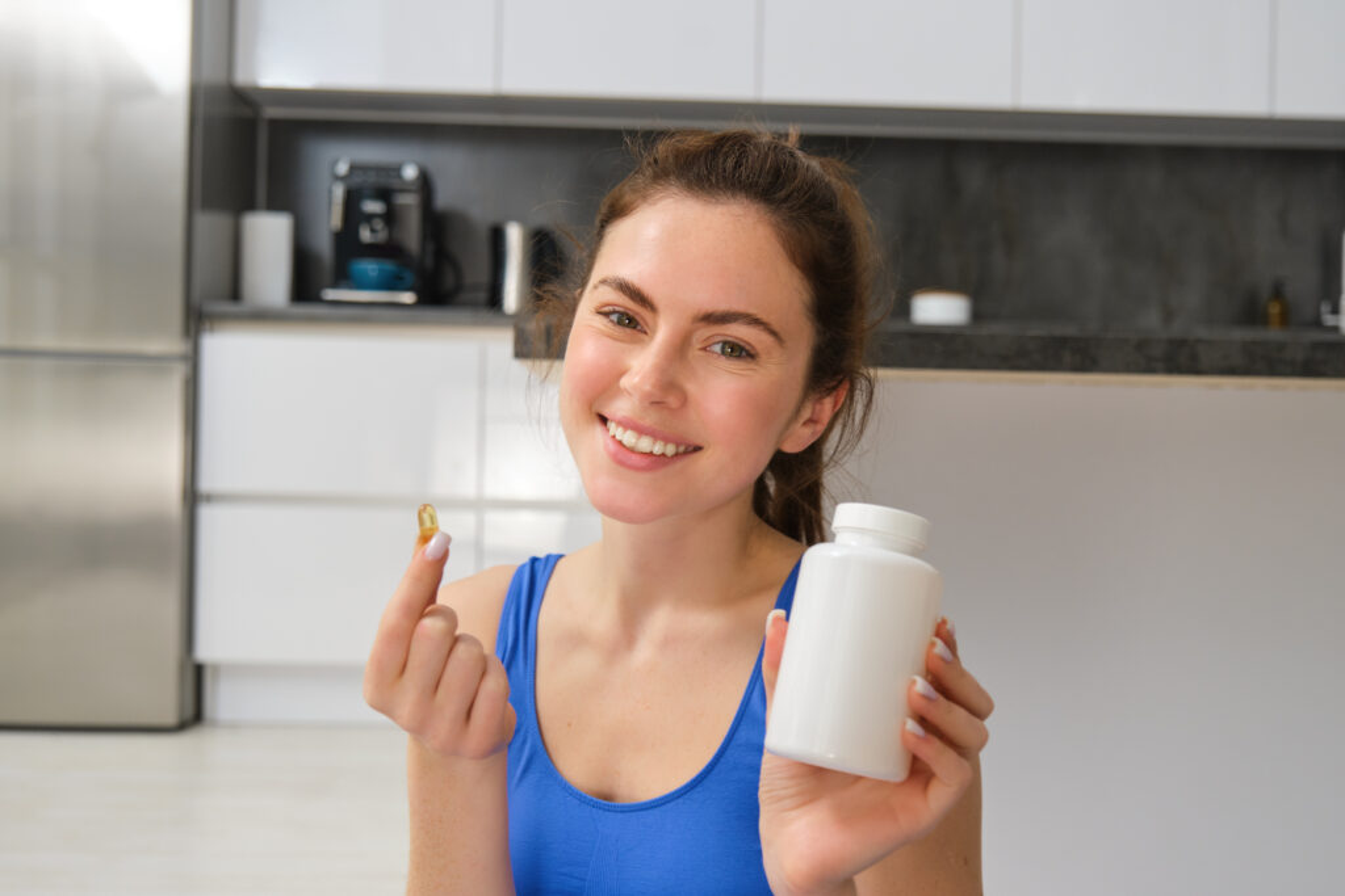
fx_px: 1532
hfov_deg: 47.4
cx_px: 672
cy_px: 448
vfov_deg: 32.6
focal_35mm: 41
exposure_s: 1/125
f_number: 3.2
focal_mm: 27.4
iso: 500
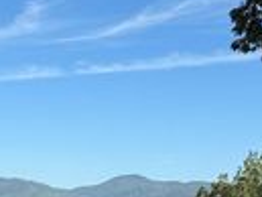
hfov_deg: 20.7
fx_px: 705
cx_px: 37
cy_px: 192
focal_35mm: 93
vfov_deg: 15.7
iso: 80
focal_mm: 6.76
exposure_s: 1/3953
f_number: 1.78
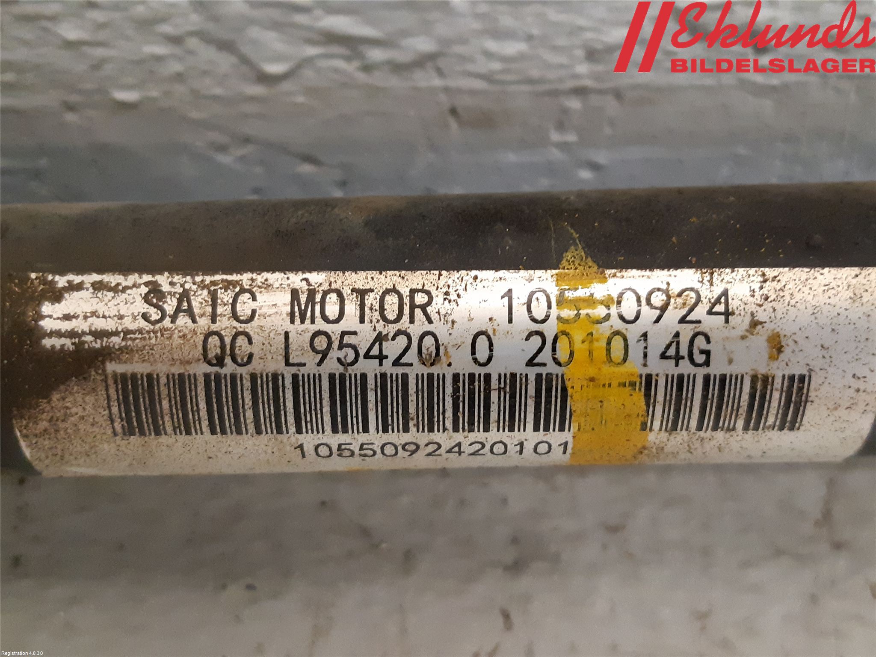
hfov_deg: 67.3
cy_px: 328
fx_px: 658
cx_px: 438
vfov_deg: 53.1
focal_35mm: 26
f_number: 1.7
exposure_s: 1/25
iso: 400
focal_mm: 3.93
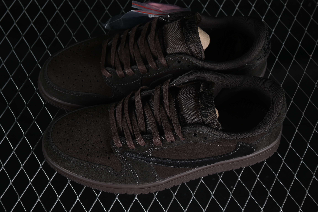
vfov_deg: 18.2
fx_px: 662
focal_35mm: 75
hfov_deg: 27.0
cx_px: 159
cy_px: 106
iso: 160
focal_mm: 50
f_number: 6.3
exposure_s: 1/50
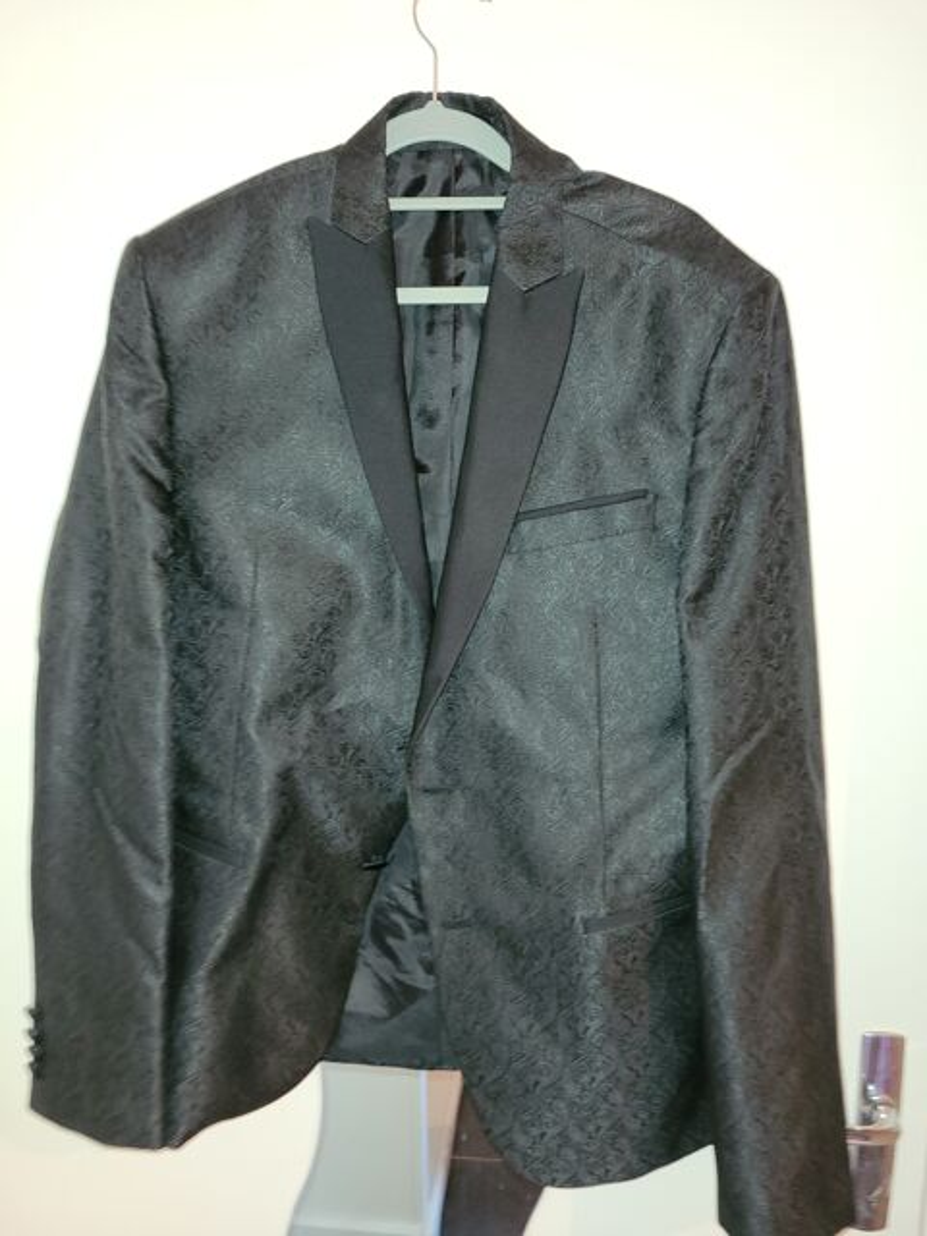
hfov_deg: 53.1
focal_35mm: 26
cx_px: 464
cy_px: 618
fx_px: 928
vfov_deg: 67.3
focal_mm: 5.4
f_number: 1.8
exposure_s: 1/14
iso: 125
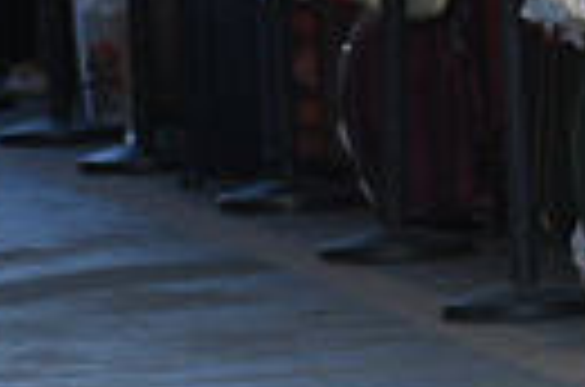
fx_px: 12385
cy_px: -234
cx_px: 918
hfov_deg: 2.7
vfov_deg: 1.8
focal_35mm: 764
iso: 100
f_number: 6.3
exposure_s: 1/160
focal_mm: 120
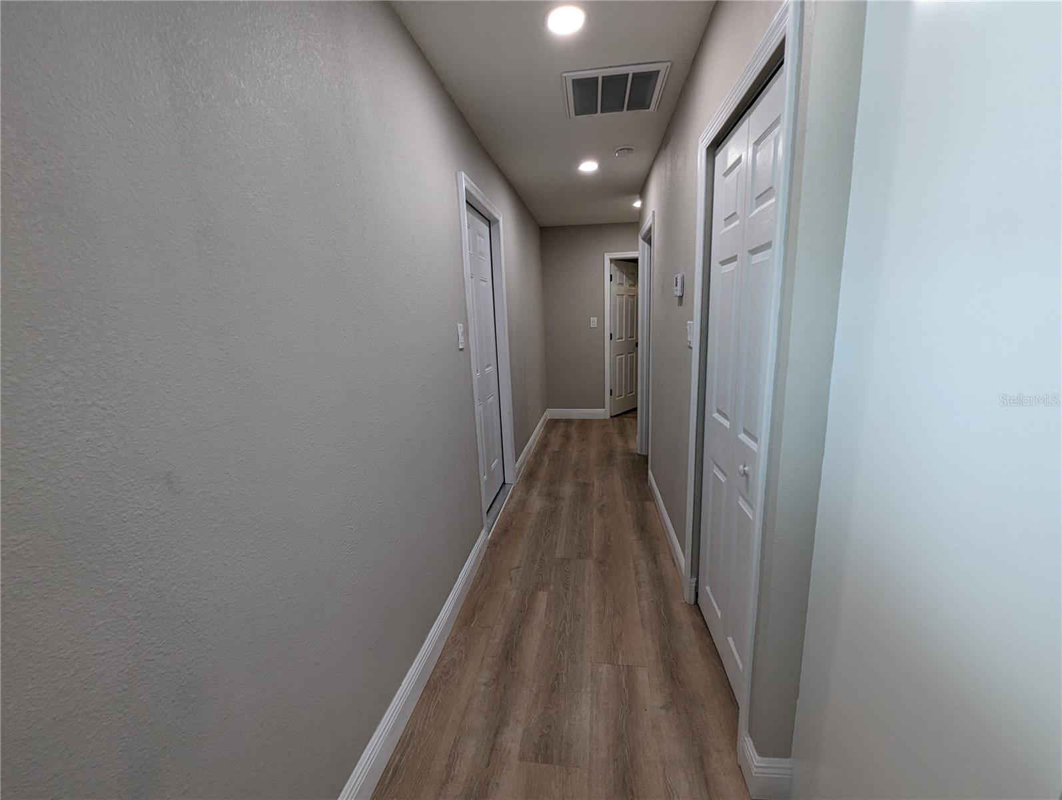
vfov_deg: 90.1
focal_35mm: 13
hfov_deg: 106.1
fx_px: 399
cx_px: 531
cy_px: 400
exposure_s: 1/30
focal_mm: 1.95
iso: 48
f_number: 2.2
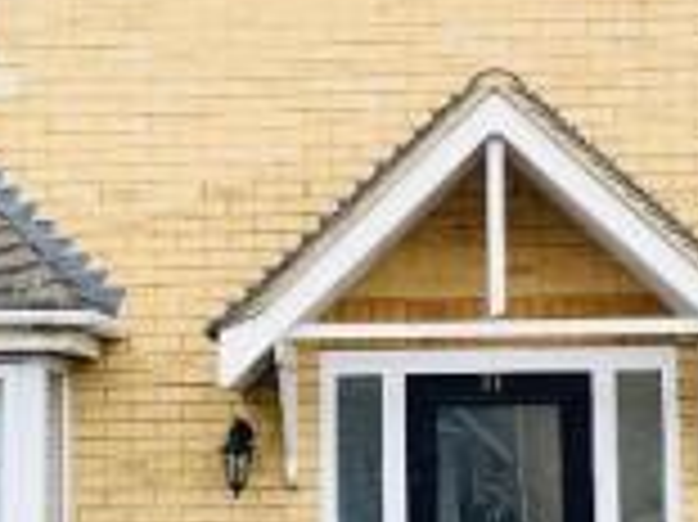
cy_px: 335
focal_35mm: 98
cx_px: 385
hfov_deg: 20.0
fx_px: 1975
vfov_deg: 15.0
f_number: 1.8
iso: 32
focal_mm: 4.25
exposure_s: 1/767
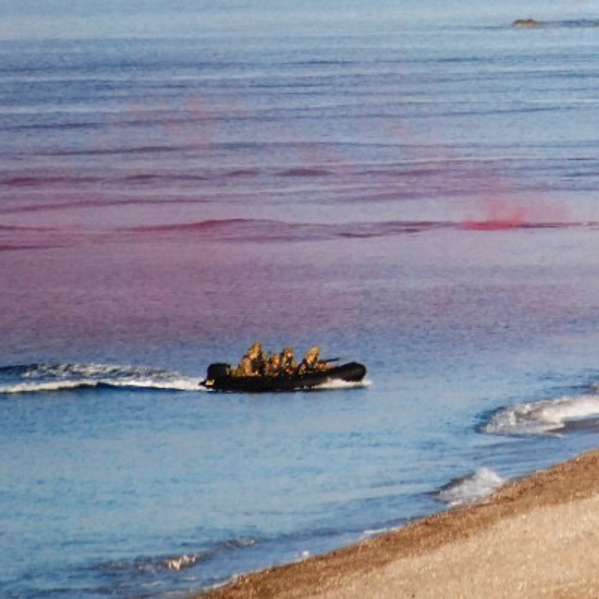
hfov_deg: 1.8
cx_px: 702
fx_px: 19205
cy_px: 98
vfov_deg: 1.8
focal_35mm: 981
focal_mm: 300
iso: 1000
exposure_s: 1/2500
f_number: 6.3
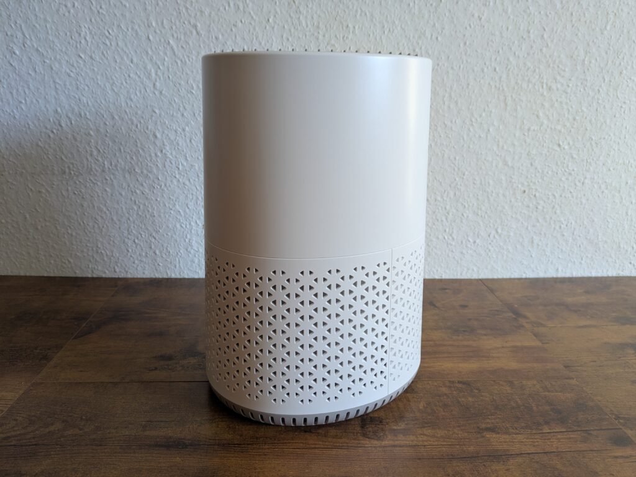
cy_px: 238
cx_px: 318
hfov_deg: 69.4
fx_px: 460
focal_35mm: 25
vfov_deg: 54.9
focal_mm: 5.43
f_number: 1.89
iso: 67
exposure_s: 1/25
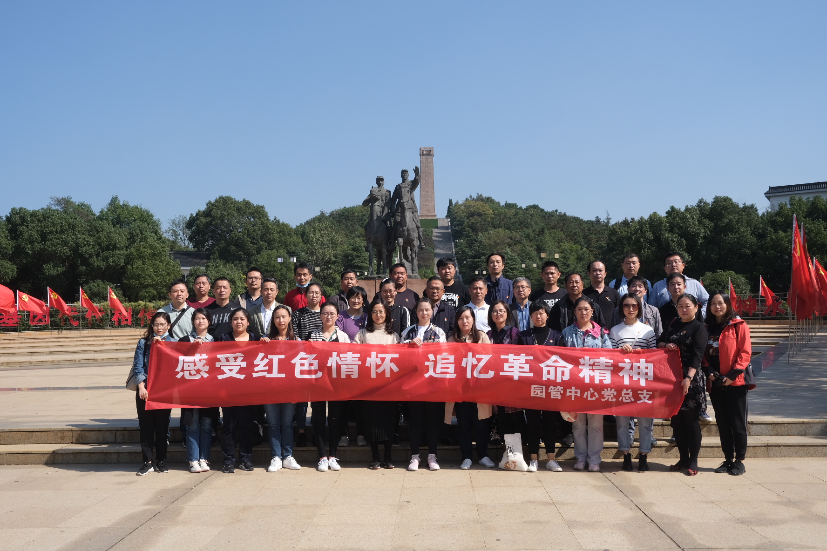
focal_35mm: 35
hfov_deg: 54.4
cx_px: 414
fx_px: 804
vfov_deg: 37.9
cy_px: 276
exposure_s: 1/180
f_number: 10
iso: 160
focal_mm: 23
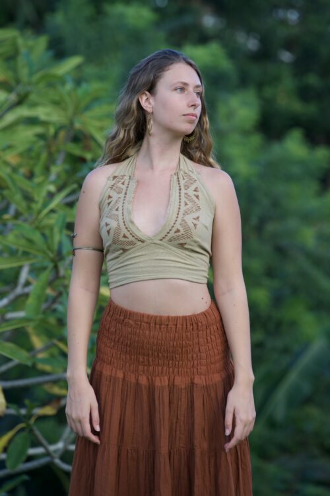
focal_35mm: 129
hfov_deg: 10.6
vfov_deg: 15.9
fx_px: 1774
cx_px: 165
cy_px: 248
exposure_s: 1/160
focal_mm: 129
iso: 100
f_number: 4
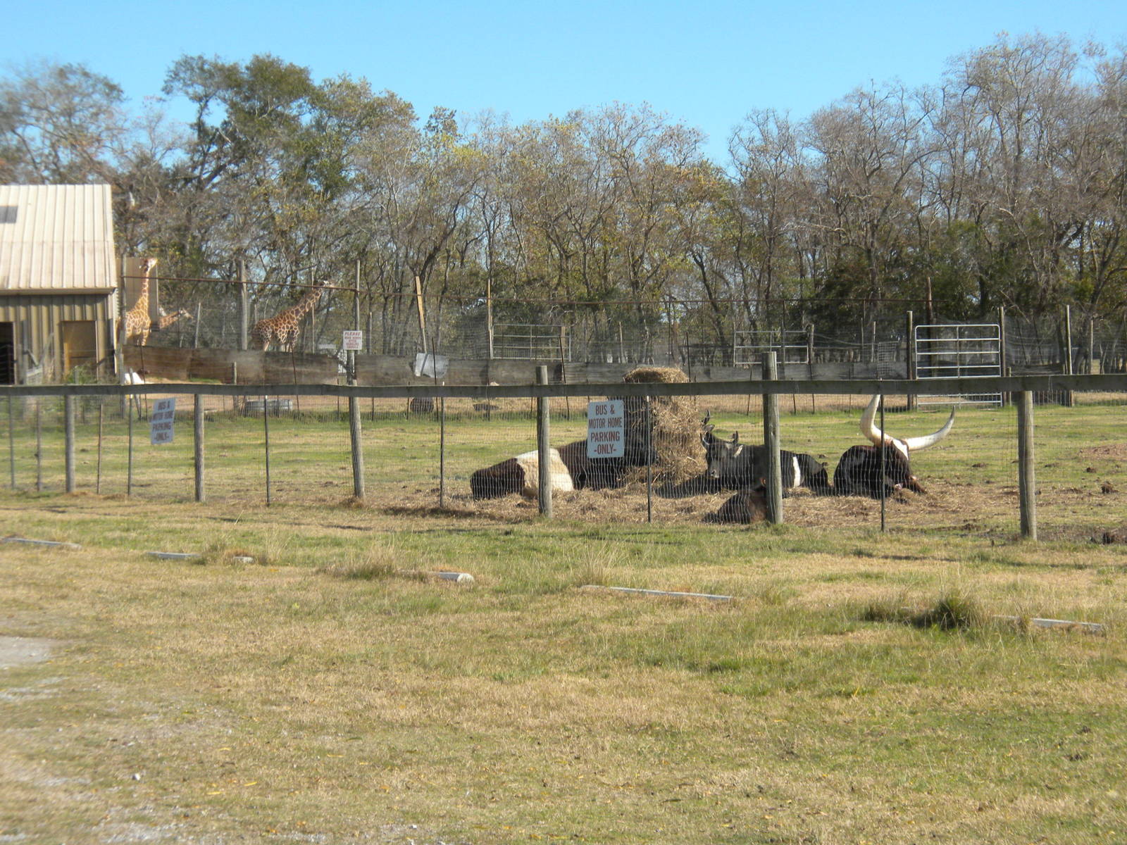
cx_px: 564
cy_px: 422
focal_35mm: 85
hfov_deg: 23.0
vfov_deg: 17.4
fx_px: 2767
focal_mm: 15
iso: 113
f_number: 5.1
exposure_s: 1/579
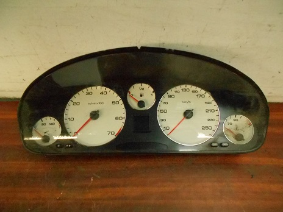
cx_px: 142
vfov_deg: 53.1
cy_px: 106
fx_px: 213
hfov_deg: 67.3
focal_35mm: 26
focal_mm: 4.6
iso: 1600
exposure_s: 1/25
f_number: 3.2
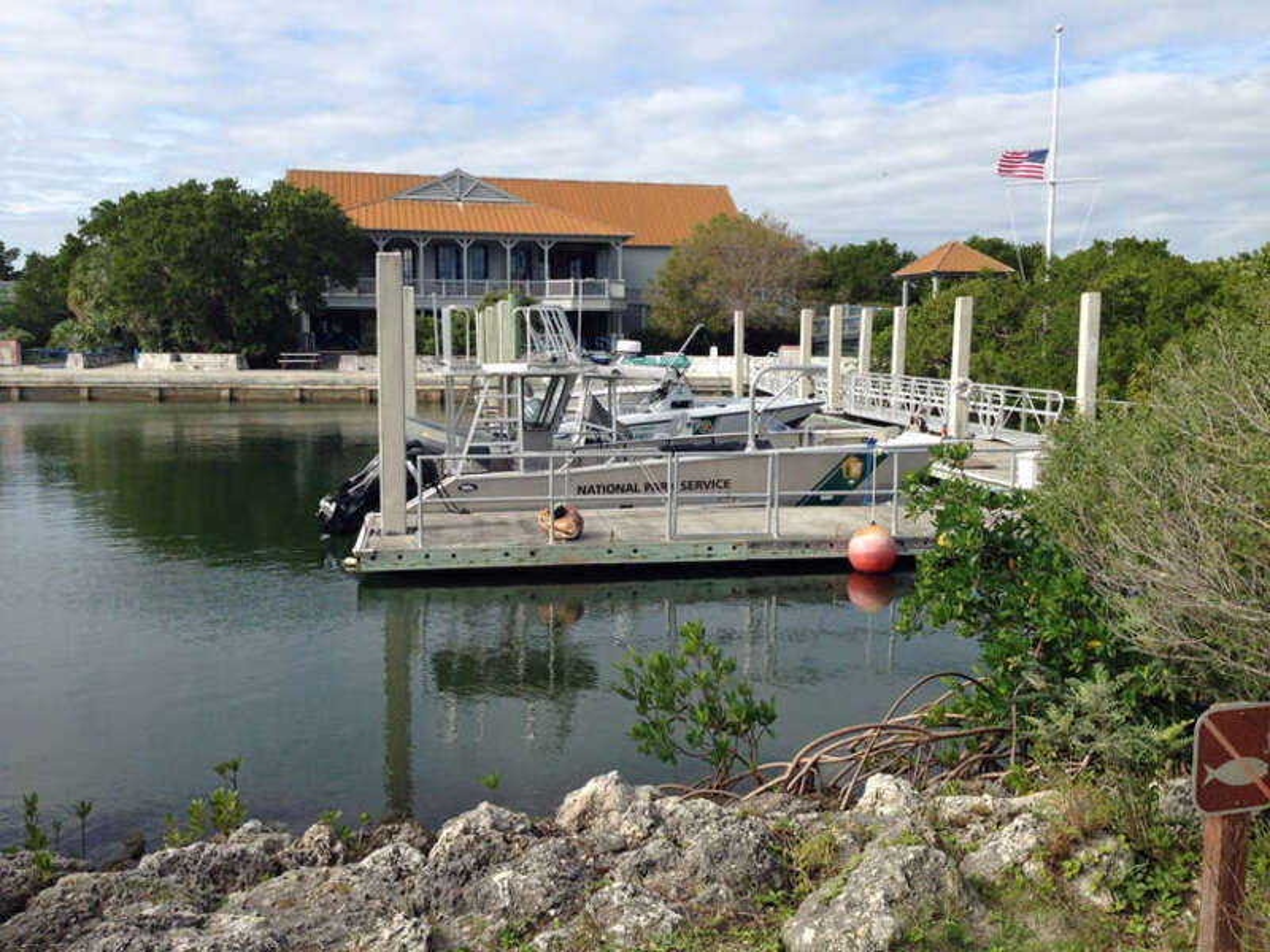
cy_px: 476
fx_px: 1211
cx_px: 635
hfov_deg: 55.4
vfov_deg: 42.9
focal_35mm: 33
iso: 50
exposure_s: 1/1466
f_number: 2.4
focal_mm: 4.12
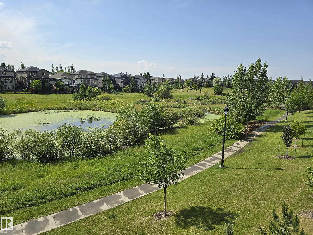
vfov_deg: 58.9
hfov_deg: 73.9
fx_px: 208
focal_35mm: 23
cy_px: 118
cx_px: 156
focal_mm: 6.3
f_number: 1.7
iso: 12
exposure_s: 1/1000
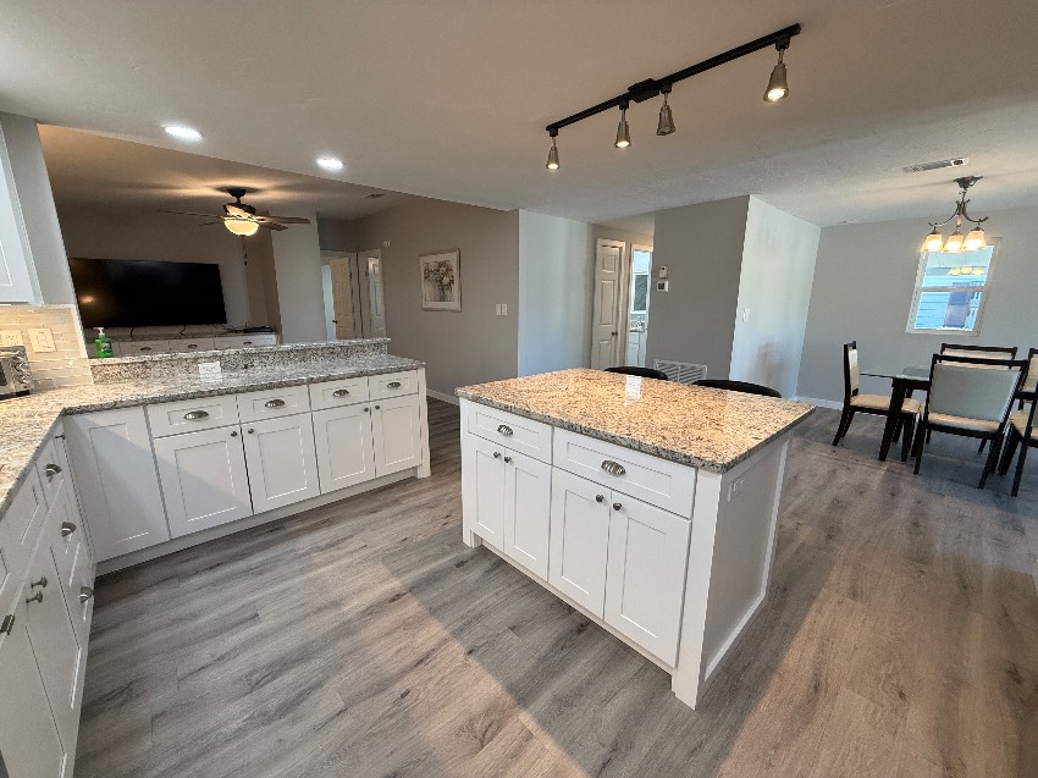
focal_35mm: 14
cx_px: 519
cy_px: 389
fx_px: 420
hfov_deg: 102.1
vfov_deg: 85.6
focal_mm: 2.22
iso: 200
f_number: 2.2
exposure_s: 1/120
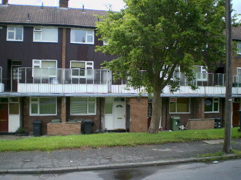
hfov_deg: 51.4
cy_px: 90
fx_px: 251
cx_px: 120
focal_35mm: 36
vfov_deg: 39.7
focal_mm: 6.3
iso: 64
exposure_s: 1/160
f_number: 3.1
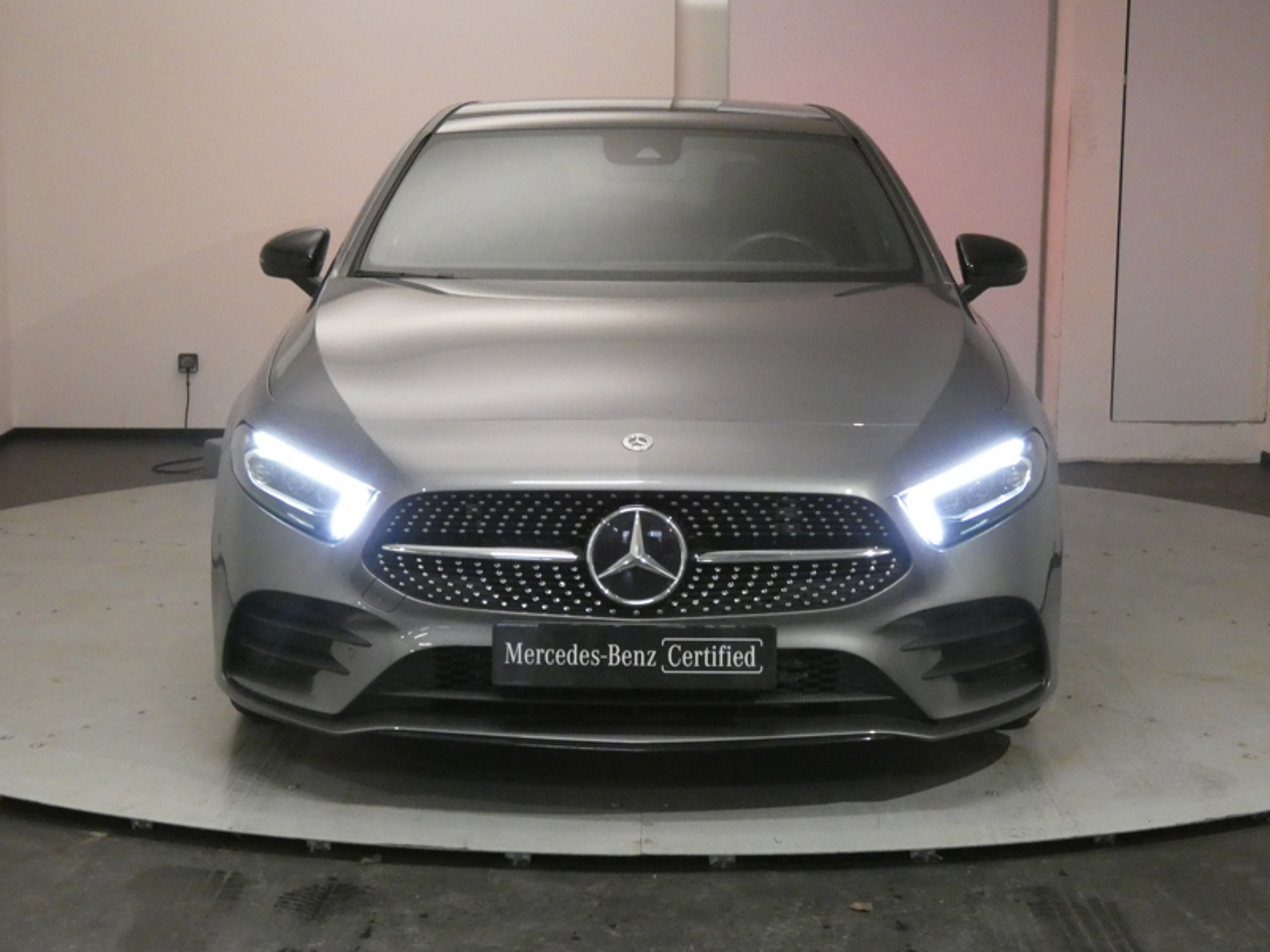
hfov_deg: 33.2
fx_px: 2128
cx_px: 635
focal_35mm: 58
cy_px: 476
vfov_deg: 25.2
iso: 1600
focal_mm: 10.4
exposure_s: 1/80
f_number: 4.1
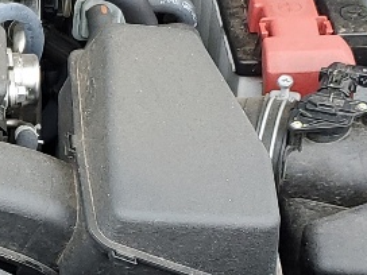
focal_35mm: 153
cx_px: -105
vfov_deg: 9.7
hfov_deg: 12.5
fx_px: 1622
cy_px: 173
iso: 50
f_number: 1.5
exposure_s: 1/244
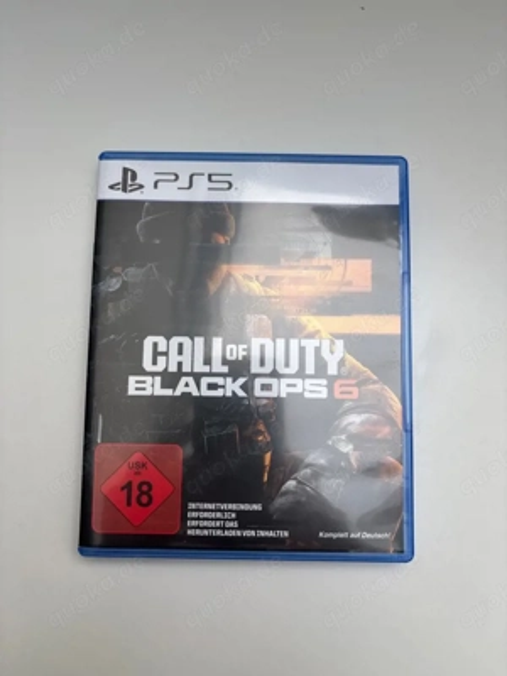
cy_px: 338
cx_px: 254
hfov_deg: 53.1
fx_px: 508
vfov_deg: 67.3
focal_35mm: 26
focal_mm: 5.96
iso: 40
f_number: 1.6
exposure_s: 1/237
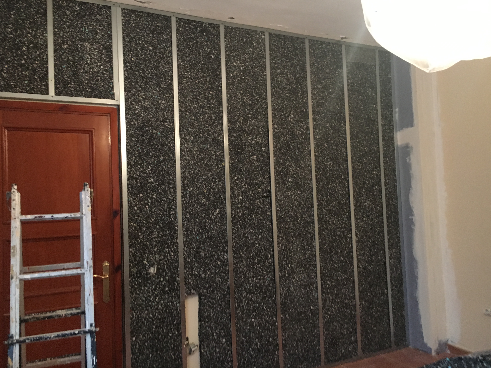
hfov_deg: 60.0
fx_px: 425
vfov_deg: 46.8
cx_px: 238
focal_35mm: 30
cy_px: 182
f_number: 2.2
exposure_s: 1/17
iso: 200
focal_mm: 4.15
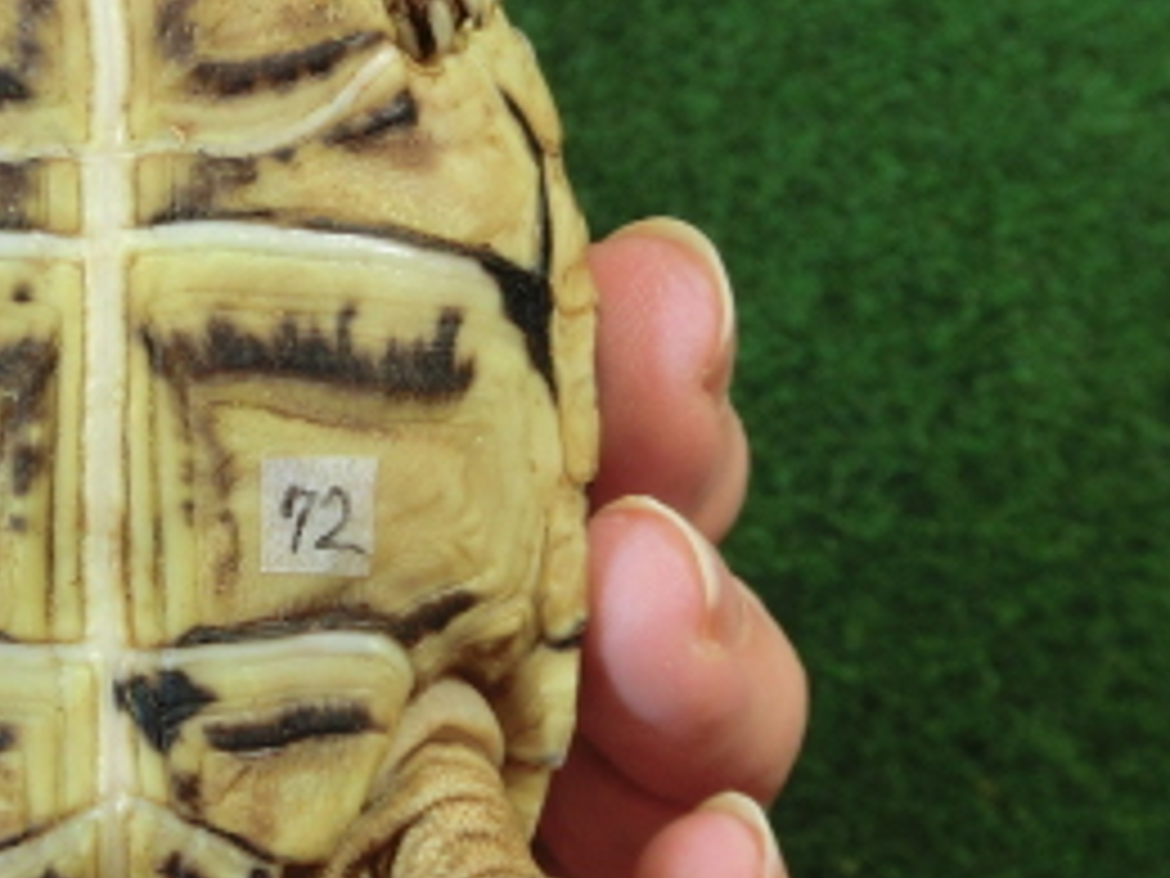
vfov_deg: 21.3
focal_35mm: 69
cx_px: 225
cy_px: 495
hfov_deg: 27.6
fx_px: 2332
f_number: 3
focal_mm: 5
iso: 160
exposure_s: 1/60
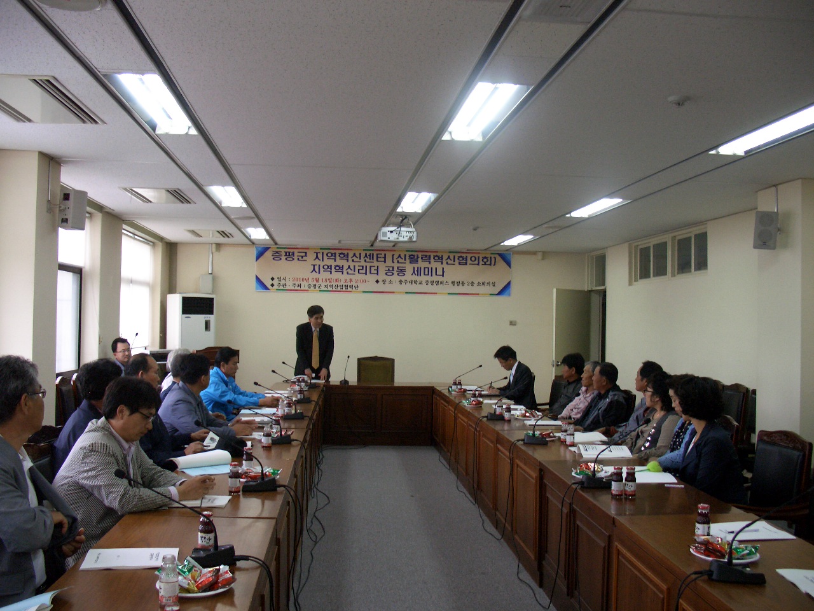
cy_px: 306
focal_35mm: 33
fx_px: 776
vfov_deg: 42.9
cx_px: 407
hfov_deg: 55.4
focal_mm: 7.1
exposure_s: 1/80
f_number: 2.8
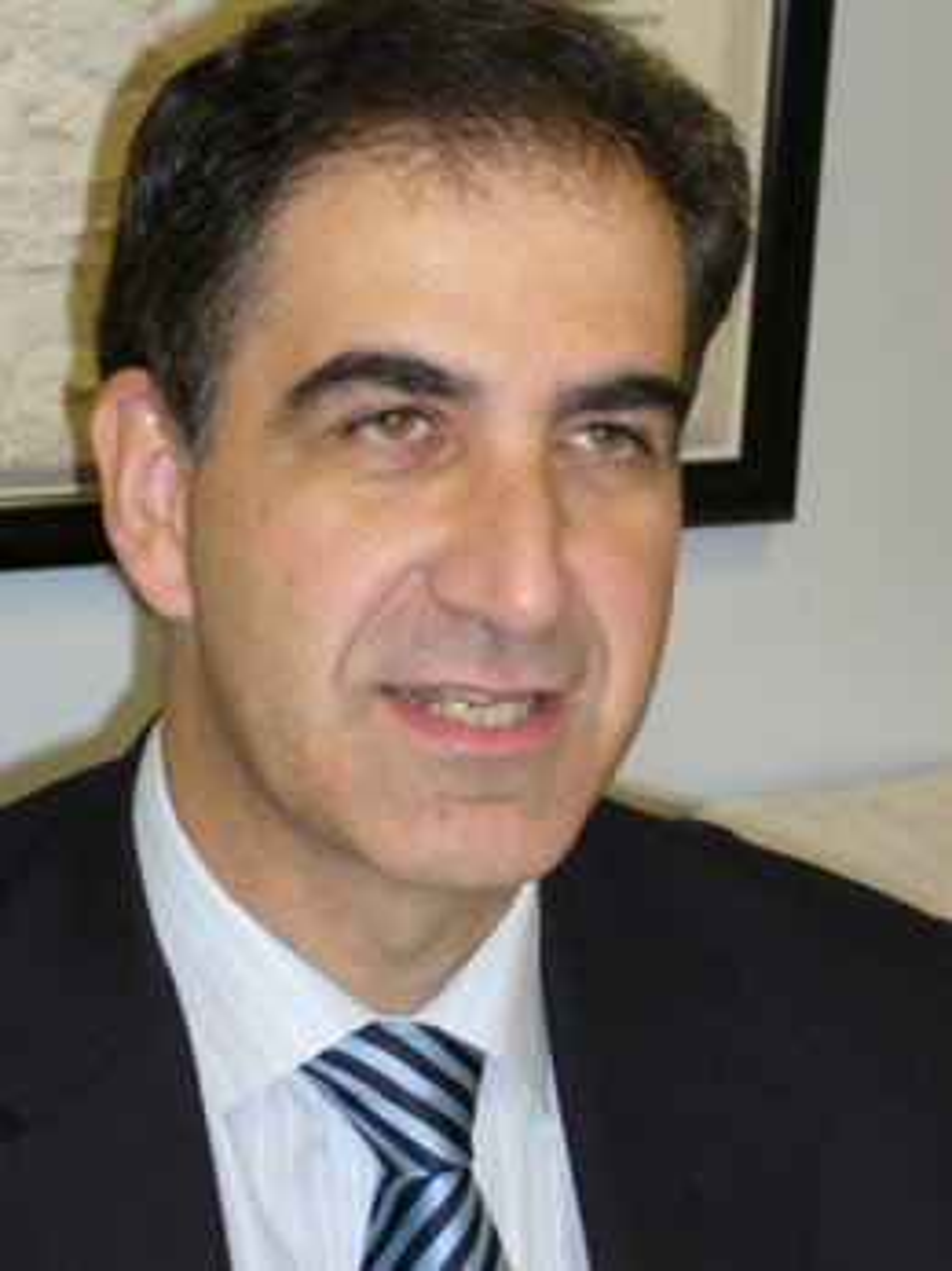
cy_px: 636
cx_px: 476
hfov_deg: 14.1
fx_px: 3853
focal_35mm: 105
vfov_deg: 18.7
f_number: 5
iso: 200
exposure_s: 1/60
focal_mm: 17.4
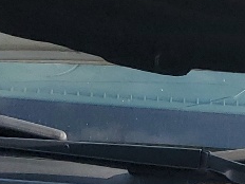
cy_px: 602
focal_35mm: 179
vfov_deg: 7.2
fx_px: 1267
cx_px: 256
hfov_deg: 10.9
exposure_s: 1/1429
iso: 50
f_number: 1.5
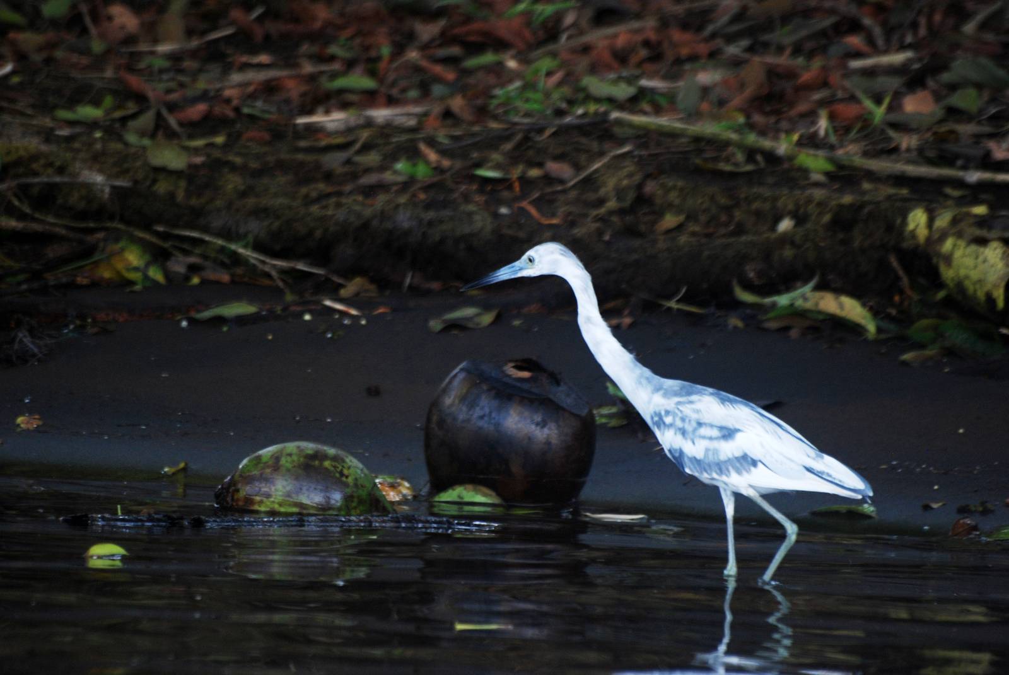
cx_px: 504
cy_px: 338
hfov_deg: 4.6
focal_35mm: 450
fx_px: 12627
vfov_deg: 3.1
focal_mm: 300
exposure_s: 1/160
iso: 400
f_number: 5.6
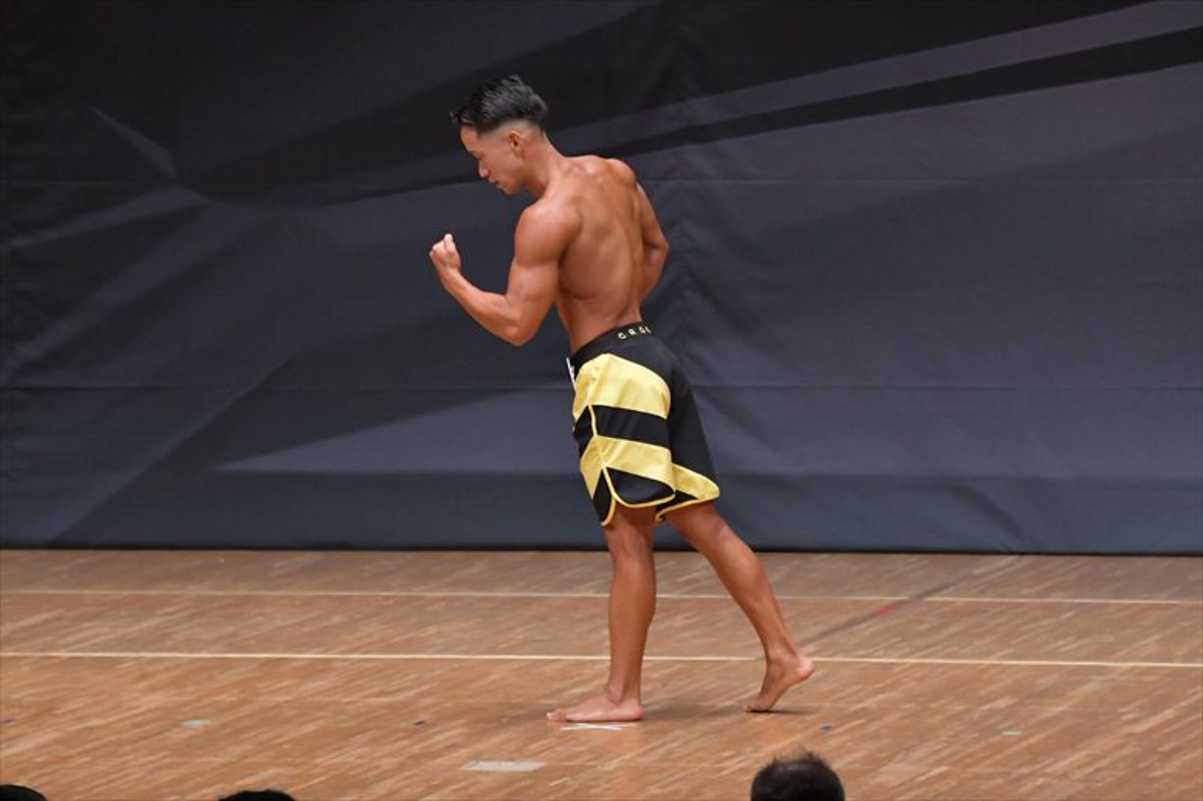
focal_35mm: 300
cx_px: 602
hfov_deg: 6.9
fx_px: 10020
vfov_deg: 4.6
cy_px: 400
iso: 6400
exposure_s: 1/400
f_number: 5.6
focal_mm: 200
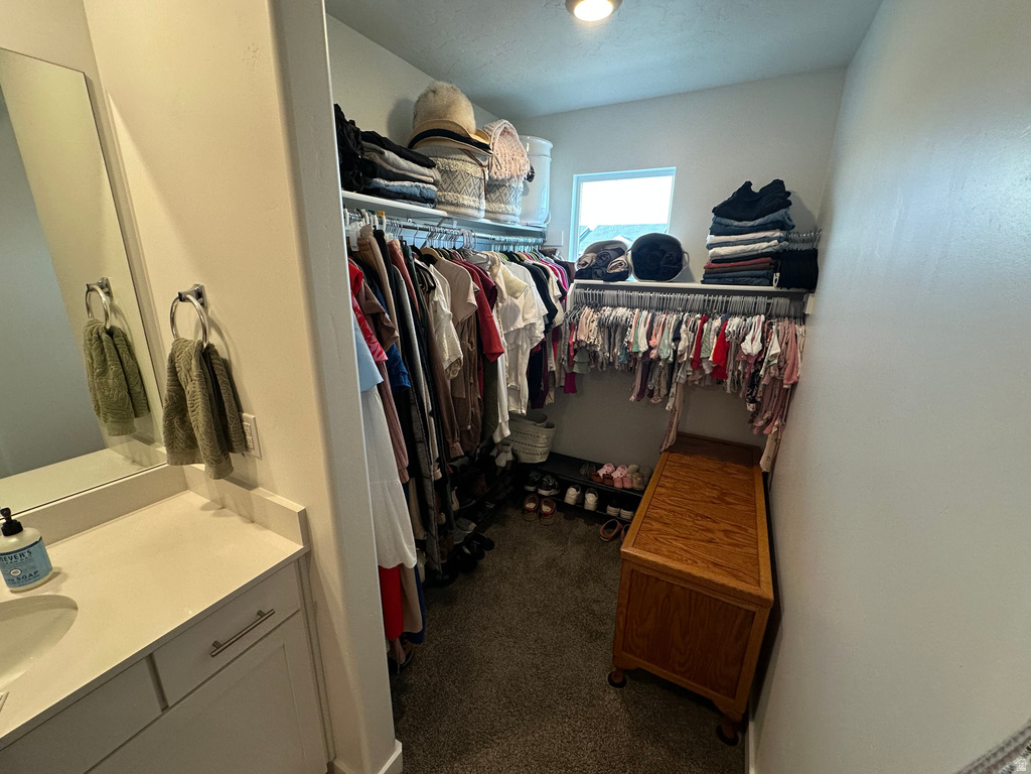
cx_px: 516
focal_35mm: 14
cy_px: 387
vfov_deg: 85.7
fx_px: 417
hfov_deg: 102.1
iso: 160
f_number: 2.2
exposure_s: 1/120
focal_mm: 2.22
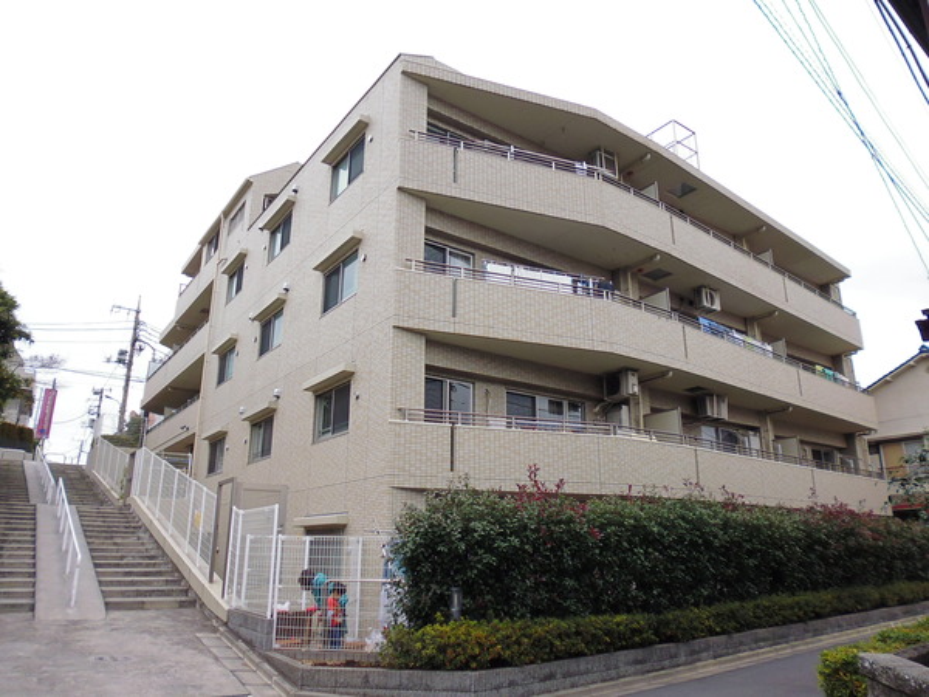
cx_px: 464
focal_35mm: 24
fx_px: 644
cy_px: 348
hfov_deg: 71.6
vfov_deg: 56.8
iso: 160
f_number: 2.8
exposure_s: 1/400
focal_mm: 4.3
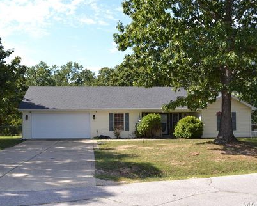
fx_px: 266
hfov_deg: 51.4
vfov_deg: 42.3
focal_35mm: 35
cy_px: 105
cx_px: 114
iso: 100
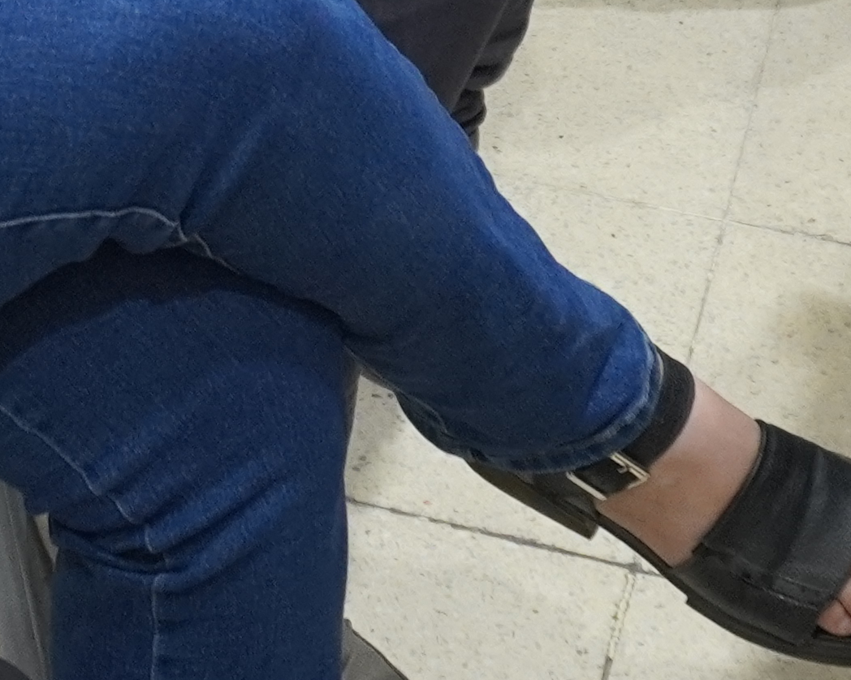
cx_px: -192
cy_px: -702
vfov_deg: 10.9
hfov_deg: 14.4
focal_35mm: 129
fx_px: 3248
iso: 1000
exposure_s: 1/160
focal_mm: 16
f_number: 4
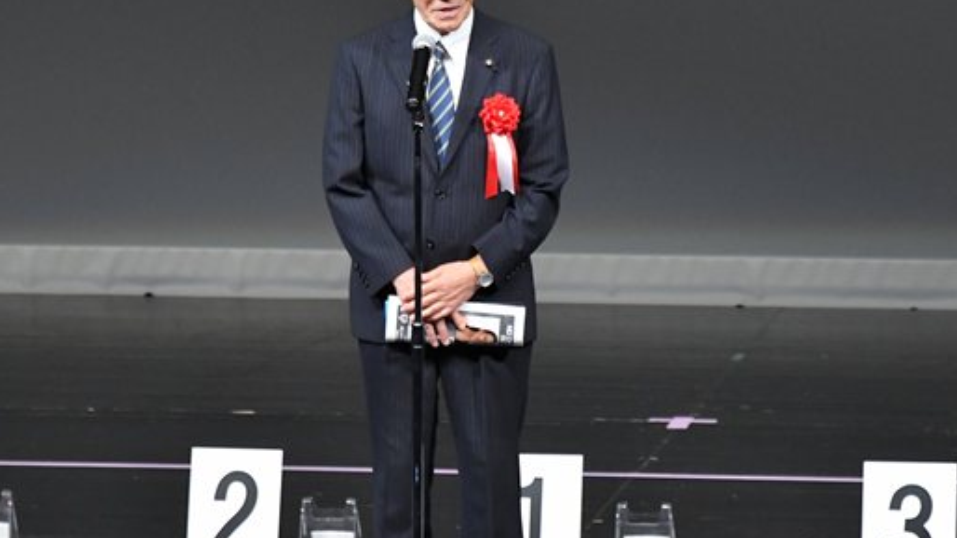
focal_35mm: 474
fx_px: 12027
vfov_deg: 2.6
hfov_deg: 4.6
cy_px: 292
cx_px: 478
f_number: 5.6
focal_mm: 200
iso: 4000
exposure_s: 1/400
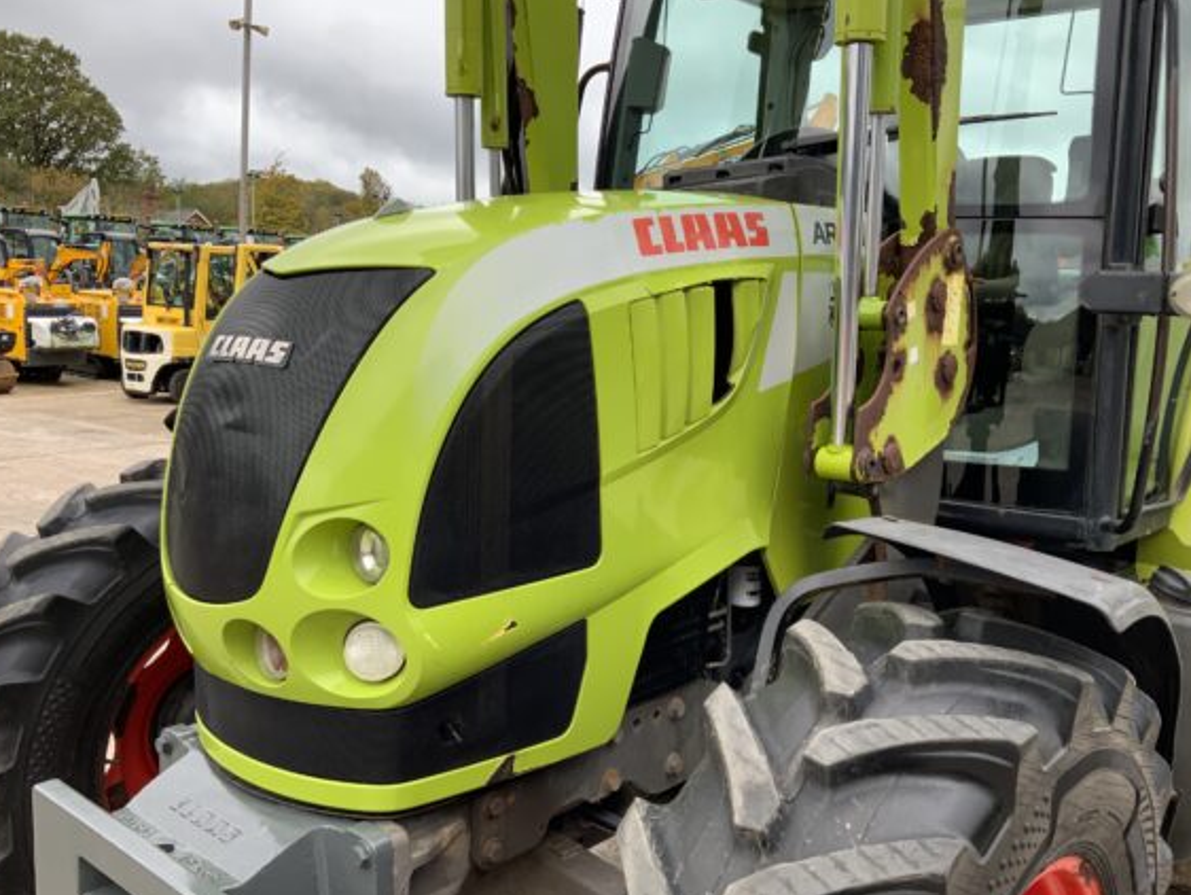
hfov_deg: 55.3
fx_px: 1136
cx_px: 617
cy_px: 467
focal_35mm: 33
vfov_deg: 43.0
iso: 16
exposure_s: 1/180
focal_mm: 3
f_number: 1.8
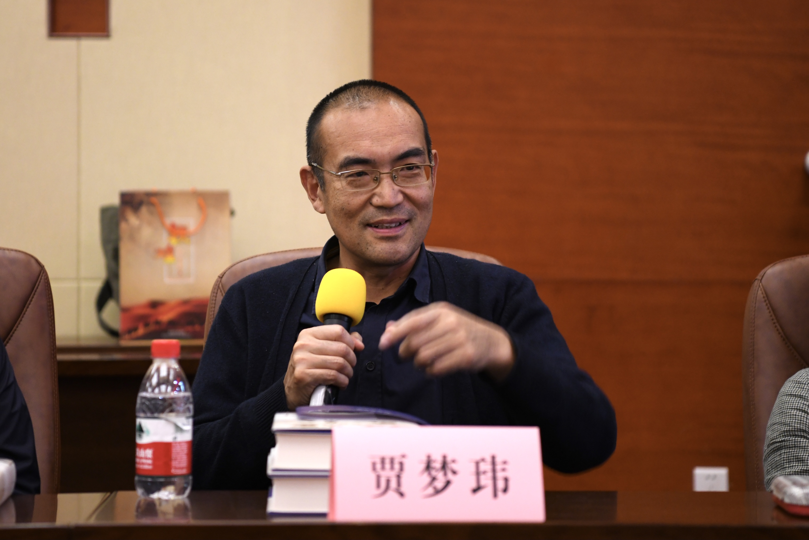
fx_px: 1573
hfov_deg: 28.8
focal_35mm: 70
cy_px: 270
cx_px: 404
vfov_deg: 19.5
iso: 1600
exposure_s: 1/100
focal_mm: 70
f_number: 2.8
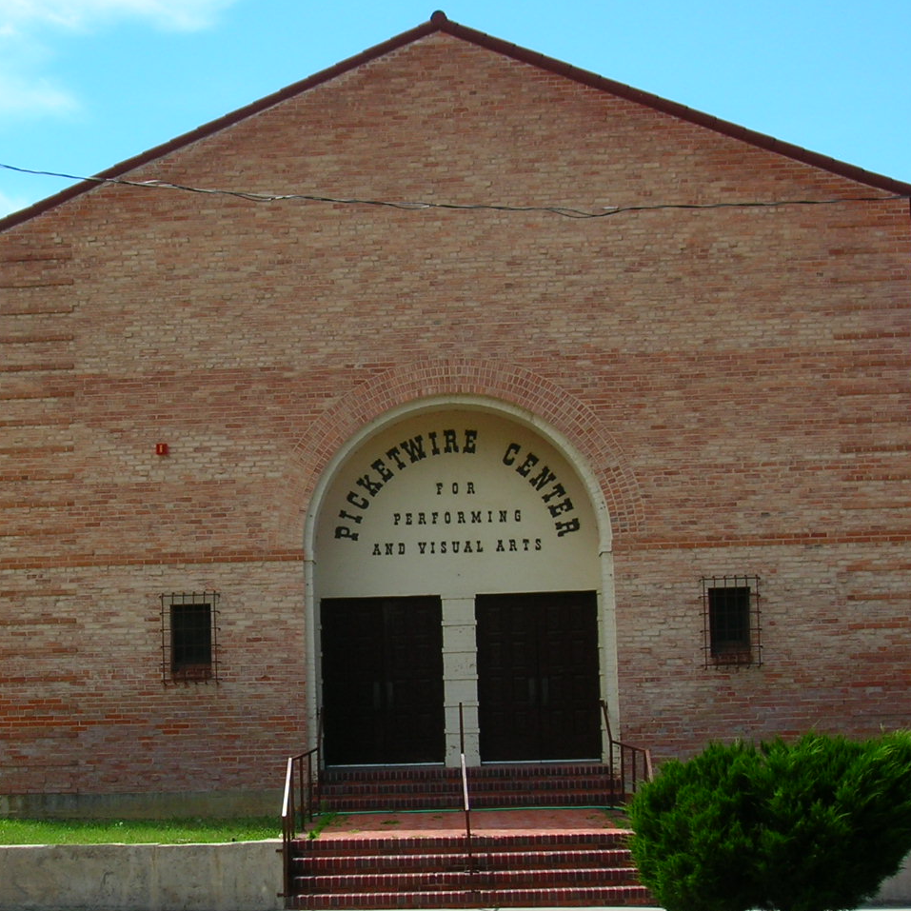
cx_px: 298
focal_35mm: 68
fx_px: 2025
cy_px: 491
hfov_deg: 25.2
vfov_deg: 25.4
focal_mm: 7.7
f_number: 5.4
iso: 50
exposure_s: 1/236
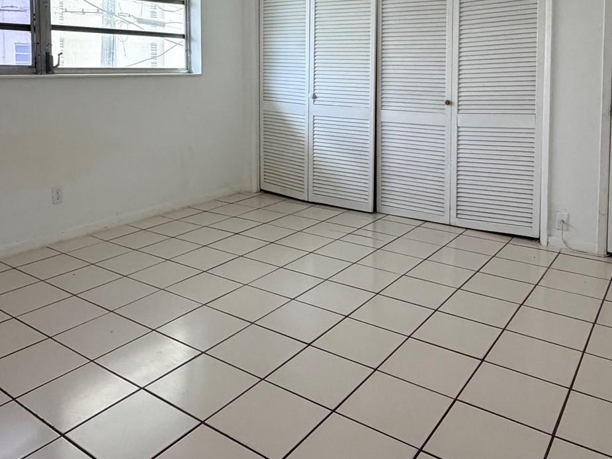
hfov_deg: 58.3
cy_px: 97
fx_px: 548
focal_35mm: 31
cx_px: 286
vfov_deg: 43.5
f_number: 2.2
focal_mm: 2.22
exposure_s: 1/121
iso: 320
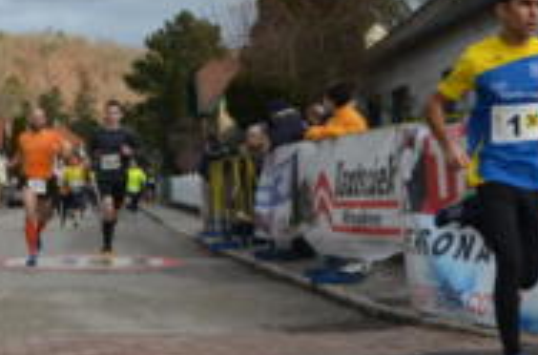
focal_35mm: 72
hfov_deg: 28.1
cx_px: 329
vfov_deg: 18.8
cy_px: 133
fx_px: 1072
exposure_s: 1/1500
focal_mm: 18
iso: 400
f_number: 5.6
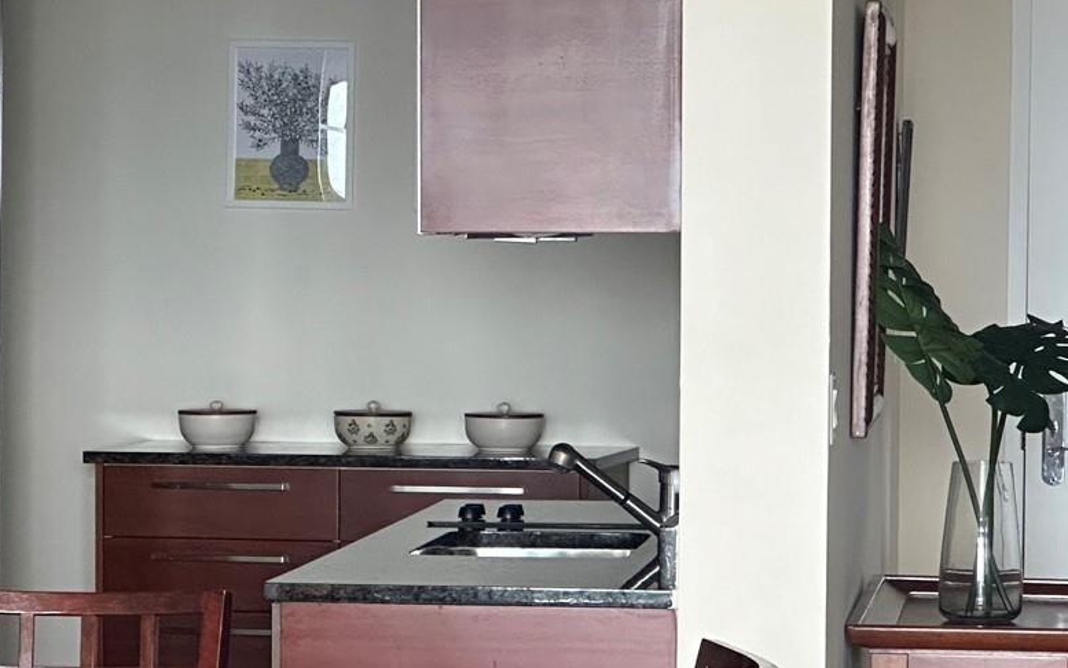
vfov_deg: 7.8
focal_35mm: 168
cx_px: 346
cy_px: 529
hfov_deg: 12.4
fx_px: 4891
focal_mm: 9
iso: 400
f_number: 2.8
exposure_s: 1/60
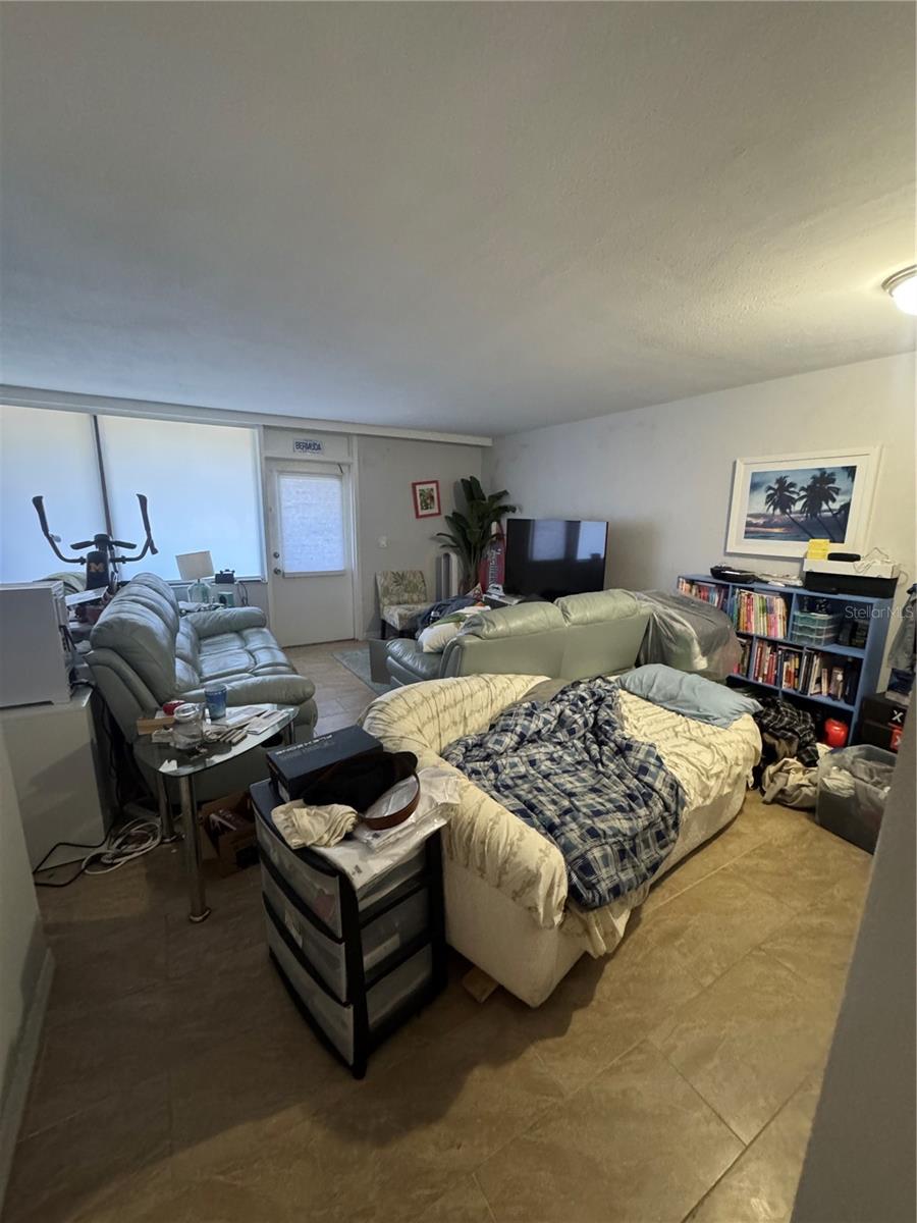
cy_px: 612
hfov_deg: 85.7
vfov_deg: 102.1
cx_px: 458
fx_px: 494
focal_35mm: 14
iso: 1000
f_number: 2.2
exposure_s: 1/60
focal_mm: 2.22
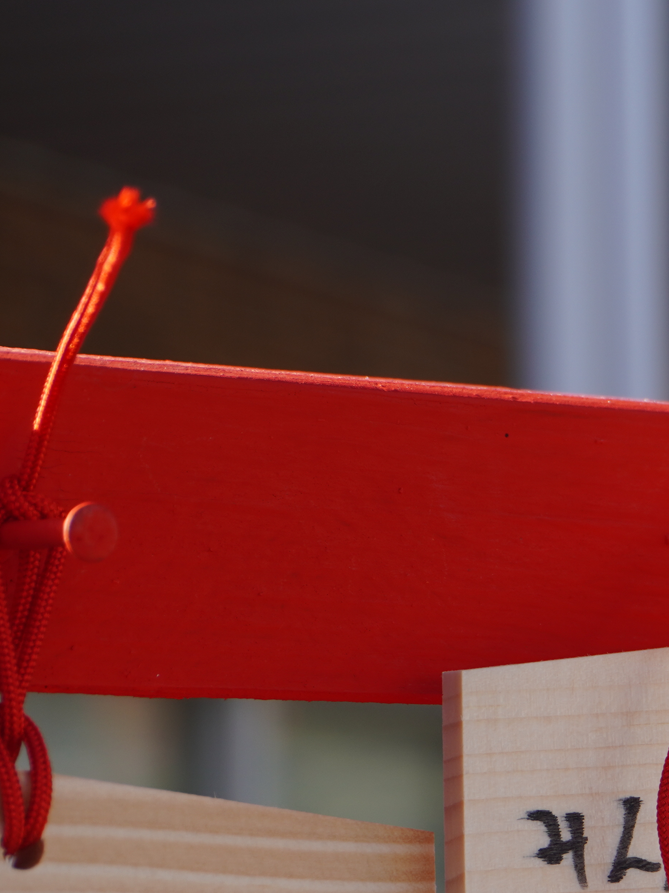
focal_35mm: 175
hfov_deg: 8.3
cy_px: 683
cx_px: 1010
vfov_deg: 11.3
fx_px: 4509
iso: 100
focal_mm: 50
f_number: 7.1
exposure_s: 1/125
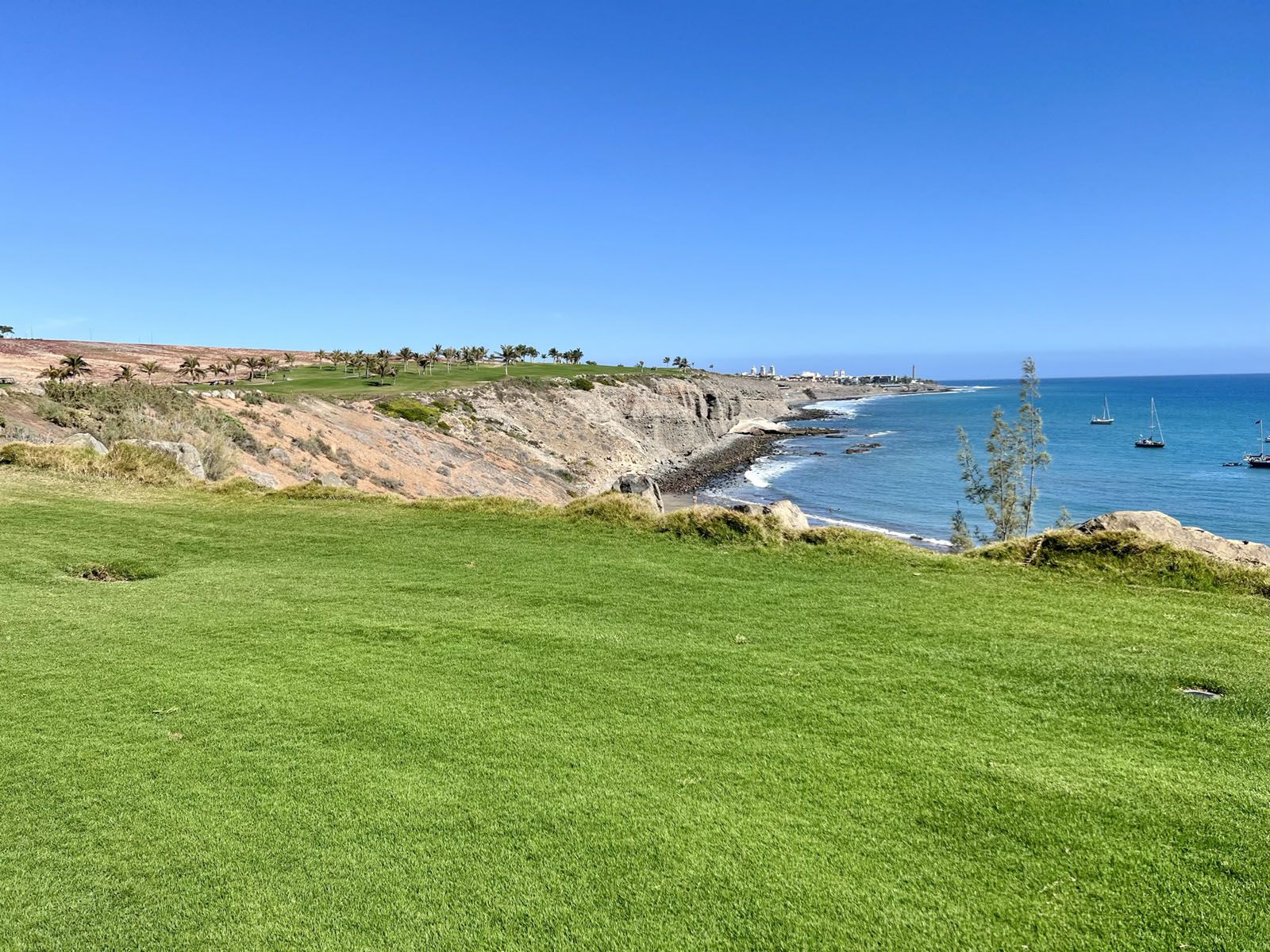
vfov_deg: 53.1
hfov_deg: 67.3
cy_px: 476
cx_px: 635
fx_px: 954
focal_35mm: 26
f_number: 1.5
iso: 50
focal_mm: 5.7
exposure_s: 1/5076
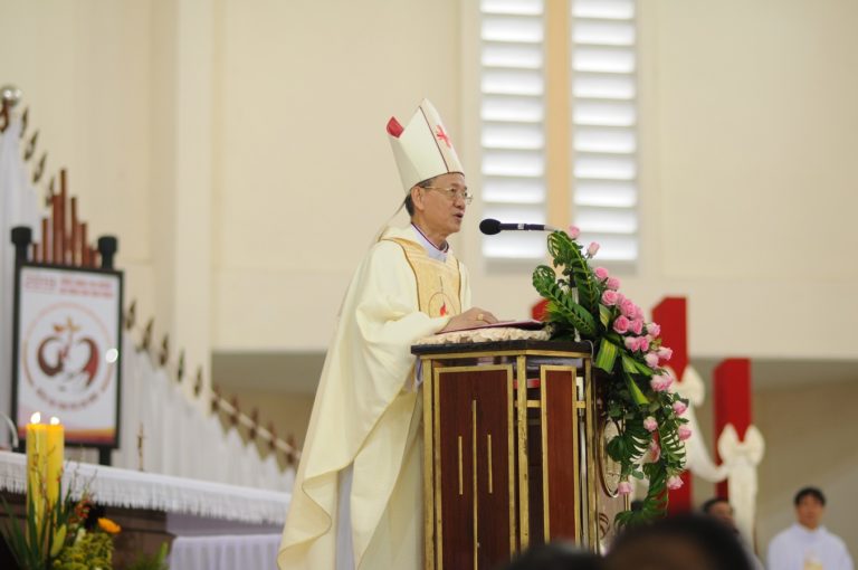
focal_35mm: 128
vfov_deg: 10.7
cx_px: 429
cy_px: 285
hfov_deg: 16.1
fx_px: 3035
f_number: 1.8
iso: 400
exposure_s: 1/250
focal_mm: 85
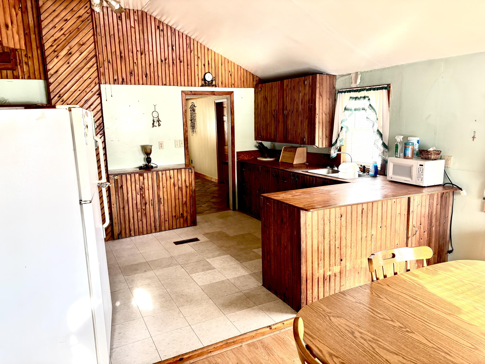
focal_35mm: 26
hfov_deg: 67.3
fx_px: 364
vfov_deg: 53.1
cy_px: 182
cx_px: 242
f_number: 1.6
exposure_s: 1/121
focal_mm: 5.96
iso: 125
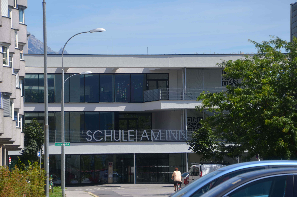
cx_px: 148
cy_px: 98
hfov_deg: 13.1
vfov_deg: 8.7
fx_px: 1297
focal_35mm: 158
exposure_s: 1/250
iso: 110
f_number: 8
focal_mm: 105
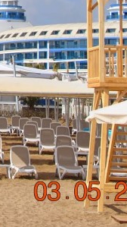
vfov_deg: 10.9
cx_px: -102
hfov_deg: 6.2
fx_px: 1156
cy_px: -56
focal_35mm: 193
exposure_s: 1/320
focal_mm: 32
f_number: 9
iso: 100
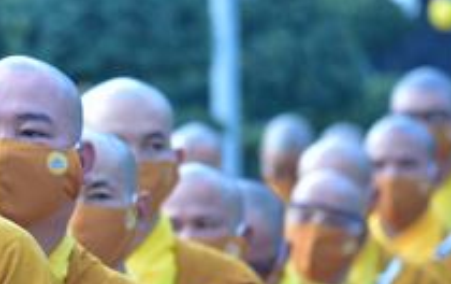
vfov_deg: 3.5
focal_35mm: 378
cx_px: -112
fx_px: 4654
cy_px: 256
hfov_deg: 5.5
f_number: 4
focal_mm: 120
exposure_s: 1/50
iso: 320
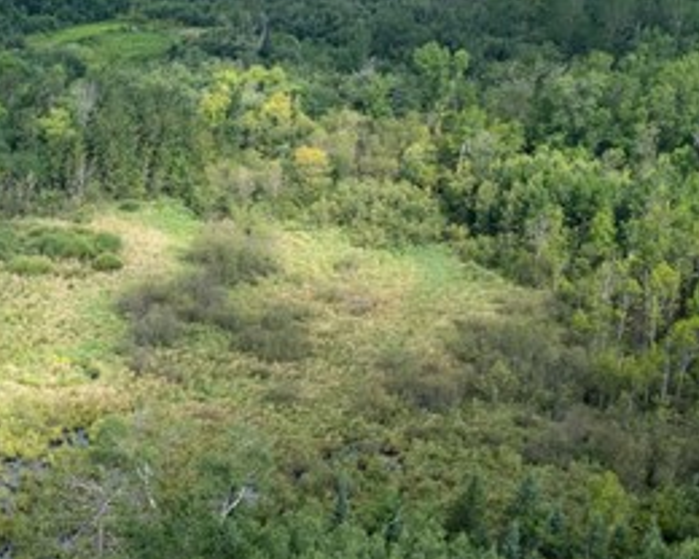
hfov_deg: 19.3
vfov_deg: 16.6
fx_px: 1903
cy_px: 468
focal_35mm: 92
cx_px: -202
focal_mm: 12.29
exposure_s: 1/1250
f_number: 2.8
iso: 140
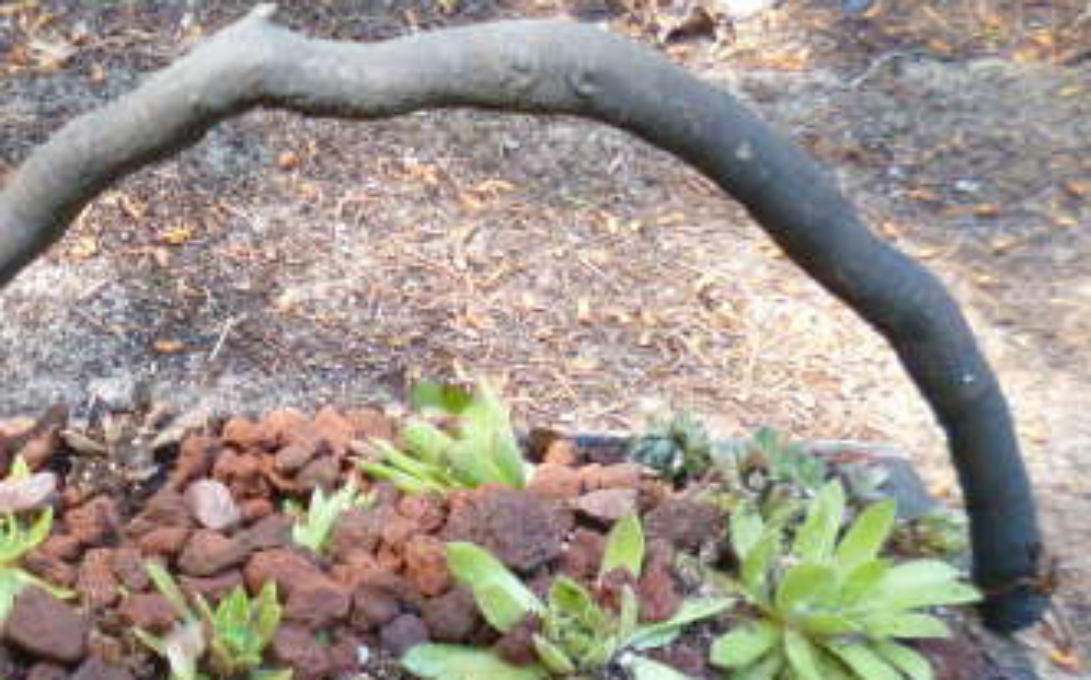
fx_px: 1367
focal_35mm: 46
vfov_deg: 26.0
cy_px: 729
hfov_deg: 42.0
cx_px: 250
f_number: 2.5
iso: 250
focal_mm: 4.3
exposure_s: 1/60
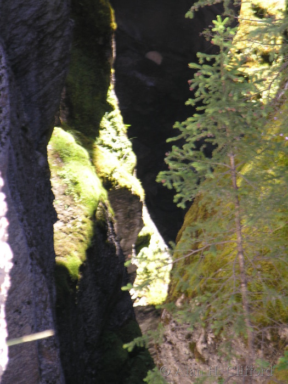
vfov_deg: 6.8
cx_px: 144
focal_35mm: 291
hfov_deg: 5.1
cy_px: 192
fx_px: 3228
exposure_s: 1/22
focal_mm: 74
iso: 50
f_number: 4.8
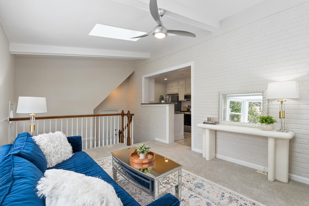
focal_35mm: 16
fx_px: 142
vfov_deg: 72.1
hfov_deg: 95.0
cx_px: 154
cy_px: 103
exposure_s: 1/25
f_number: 7.1
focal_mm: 16.5
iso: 400
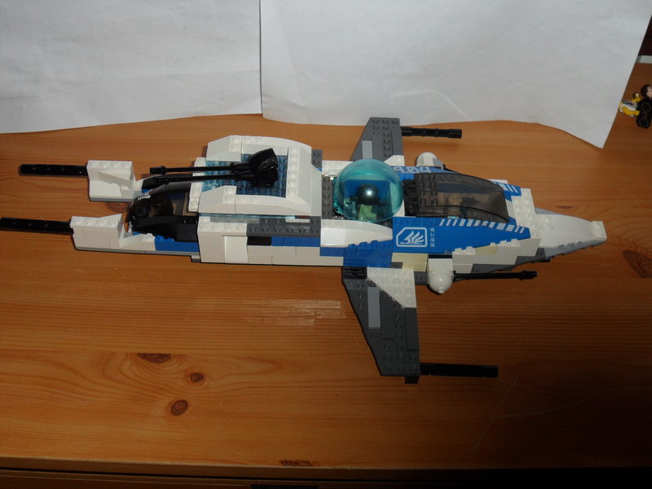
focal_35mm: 44
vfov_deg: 32.9
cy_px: 244
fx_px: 829
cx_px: 326
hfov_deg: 42.9
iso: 120
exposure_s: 1/45
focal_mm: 7.8
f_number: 11.3
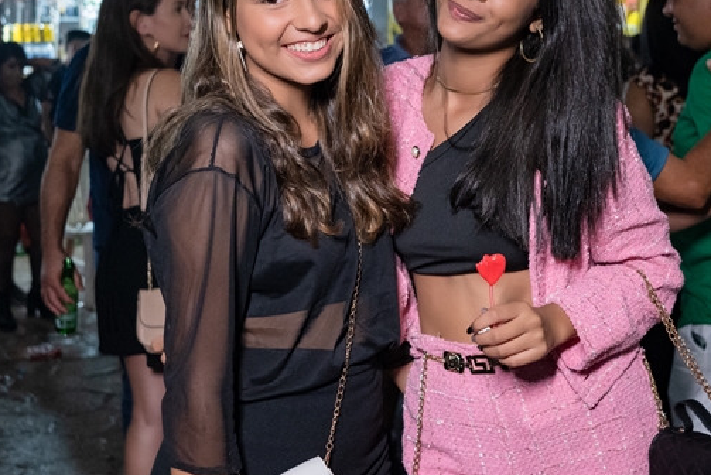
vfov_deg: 25.5
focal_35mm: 53
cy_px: 171
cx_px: 415
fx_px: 1047
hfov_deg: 37.4
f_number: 2.8
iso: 2500
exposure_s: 1/400
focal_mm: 24
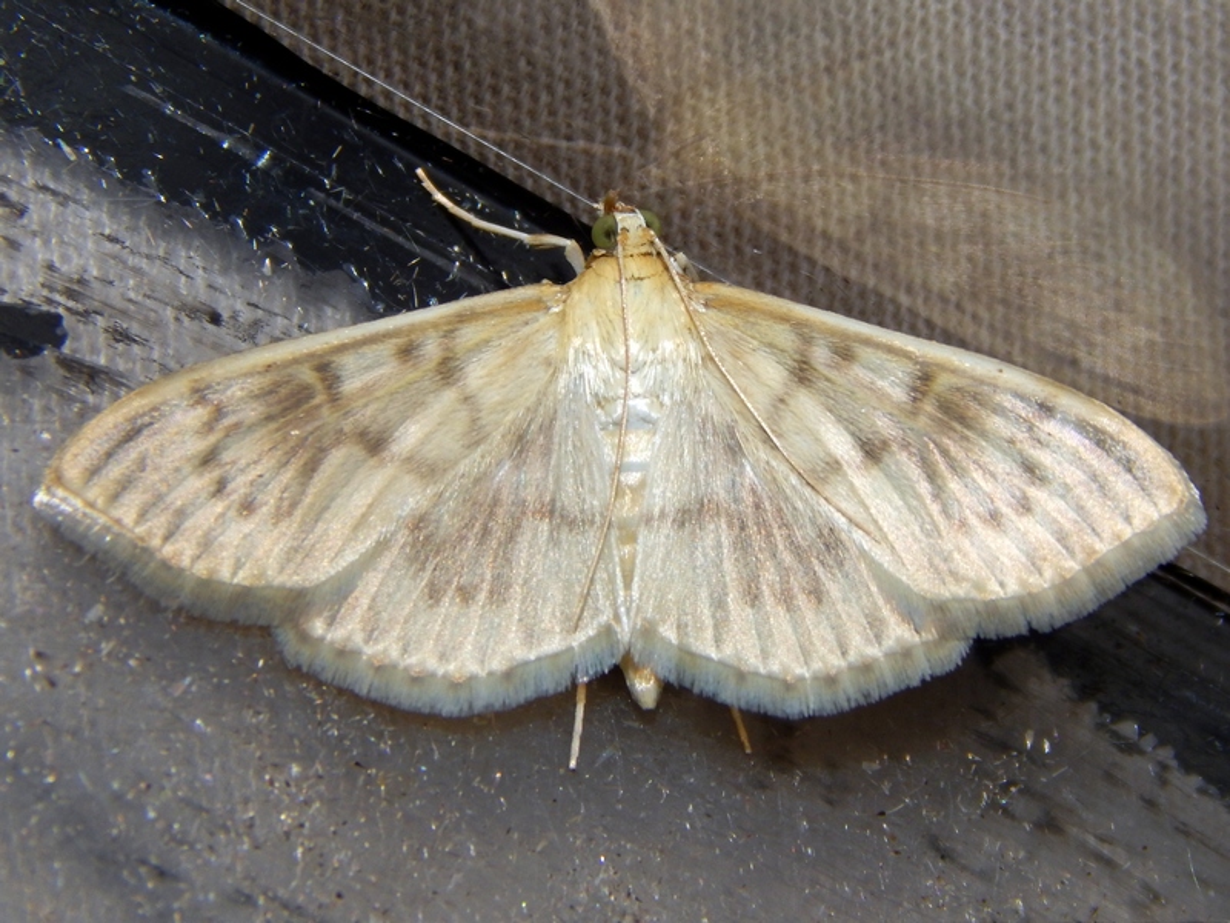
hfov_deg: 10.7
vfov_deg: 8.1
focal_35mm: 184
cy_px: 462
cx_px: 615
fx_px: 6538
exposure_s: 1/30
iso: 125
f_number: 10.5
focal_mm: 32.8
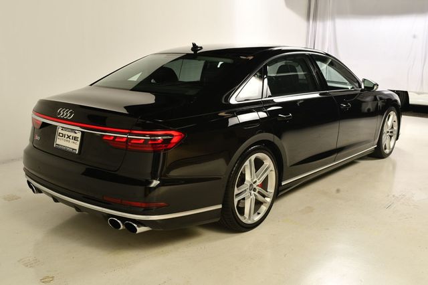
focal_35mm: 36
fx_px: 428
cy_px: 142
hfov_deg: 53.2
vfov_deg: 36.8
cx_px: 214
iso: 100
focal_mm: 24
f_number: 10
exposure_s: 1/160
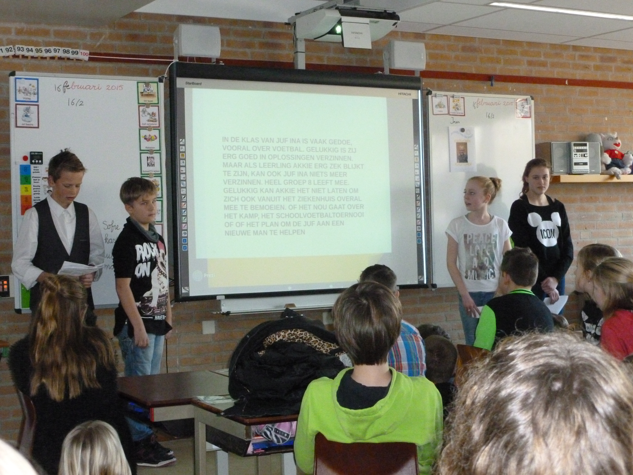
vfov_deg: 25.7
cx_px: 316
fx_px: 1042
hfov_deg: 33.8
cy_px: 238
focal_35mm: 57
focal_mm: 10.2
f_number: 4
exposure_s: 1/60
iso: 800
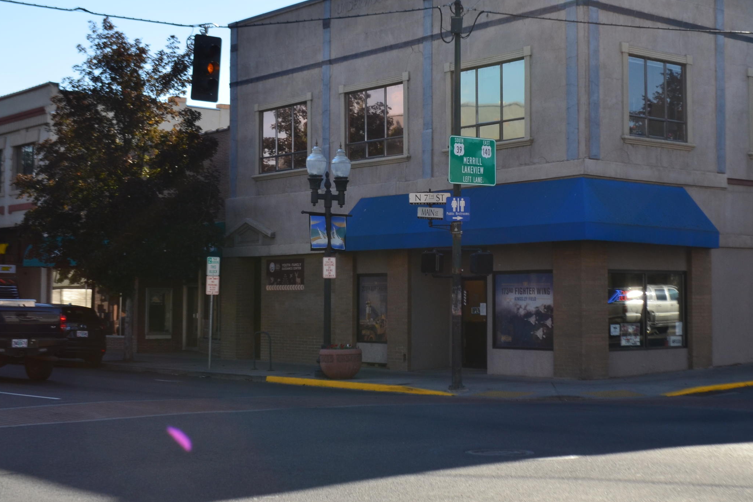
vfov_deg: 22.2
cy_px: 192
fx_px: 1276
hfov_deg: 32.8
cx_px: 427
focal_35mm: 61
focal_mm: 28
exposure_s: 1/250
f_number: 10
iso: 200
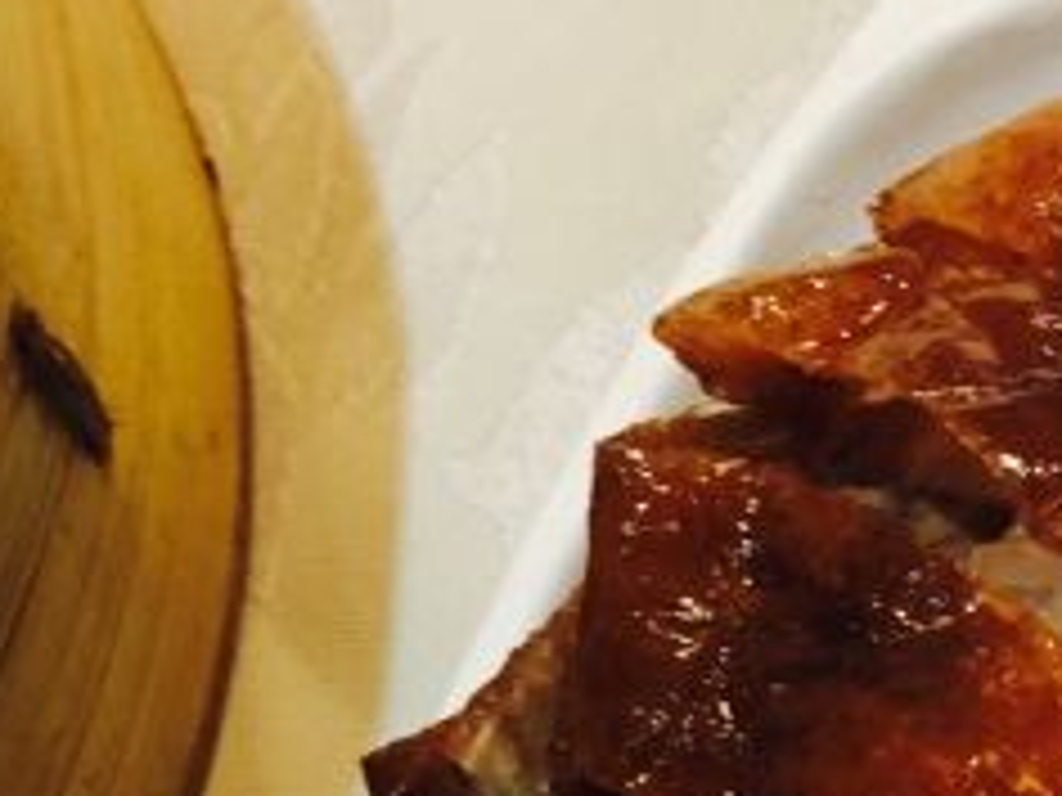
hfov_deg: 22.2
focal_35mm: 86
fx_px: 2638
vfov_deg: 16.4
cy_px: 965
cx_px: 972
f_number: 2.2
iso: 200
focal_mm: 4.15
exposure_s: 1/33
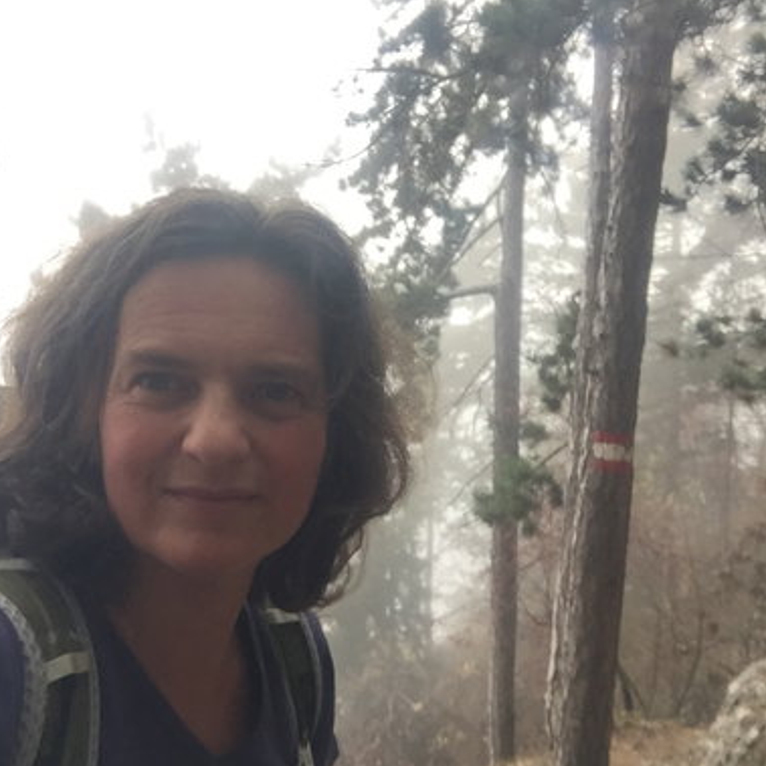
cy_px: 382
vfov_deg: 44.9
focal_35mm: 37
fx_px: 926
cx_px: 382
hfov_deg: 44.9
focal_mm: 2.65
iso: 32
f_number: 2.2
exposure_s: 1/241
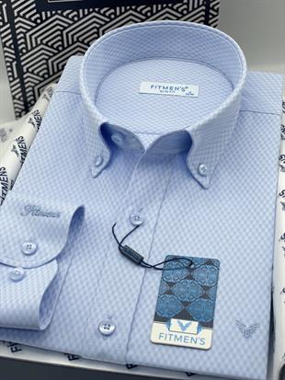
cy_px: 190
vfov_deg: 36.8
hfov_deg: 28.0
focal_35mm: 52
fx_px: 571
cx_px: 142
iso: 32
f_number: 2
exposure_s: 1/240
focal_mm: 6
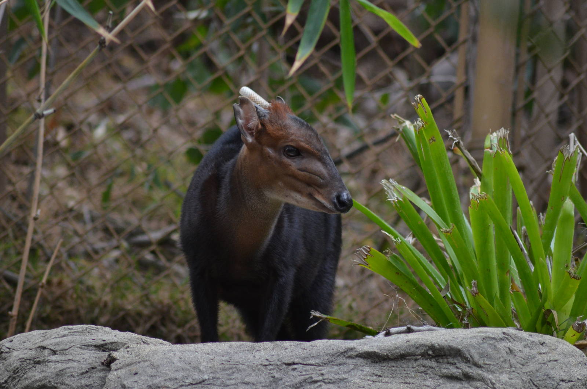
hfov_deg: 4.6
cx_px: 294
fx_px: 7323
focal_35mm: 450
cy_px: 194
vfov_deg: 3.0
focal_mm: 300
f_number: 5.6
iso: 1250
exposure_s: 1/500
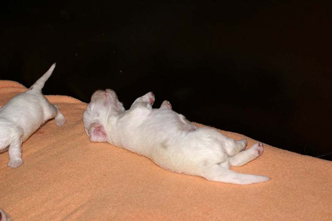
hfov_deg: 27.0
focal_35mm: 75
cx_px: 166
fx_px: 691
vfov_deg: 18.2
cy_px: 110
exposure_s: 1/80
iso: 400
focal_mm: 50
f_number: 5.6
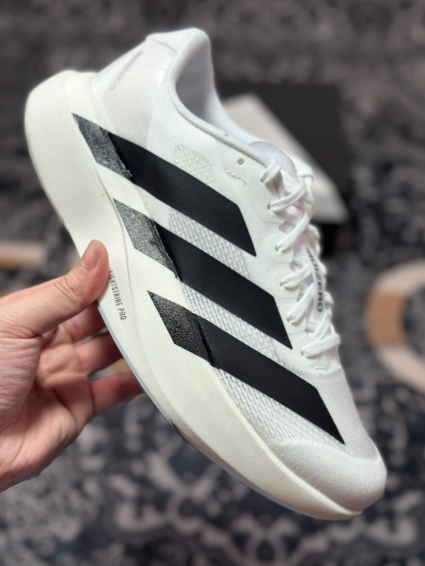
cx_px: 214
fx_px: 802
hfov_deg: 29.7
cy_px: 281
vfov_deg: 38.9
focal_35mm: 49
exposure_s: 1/858
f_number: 1.78
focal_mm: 6.86
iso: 80
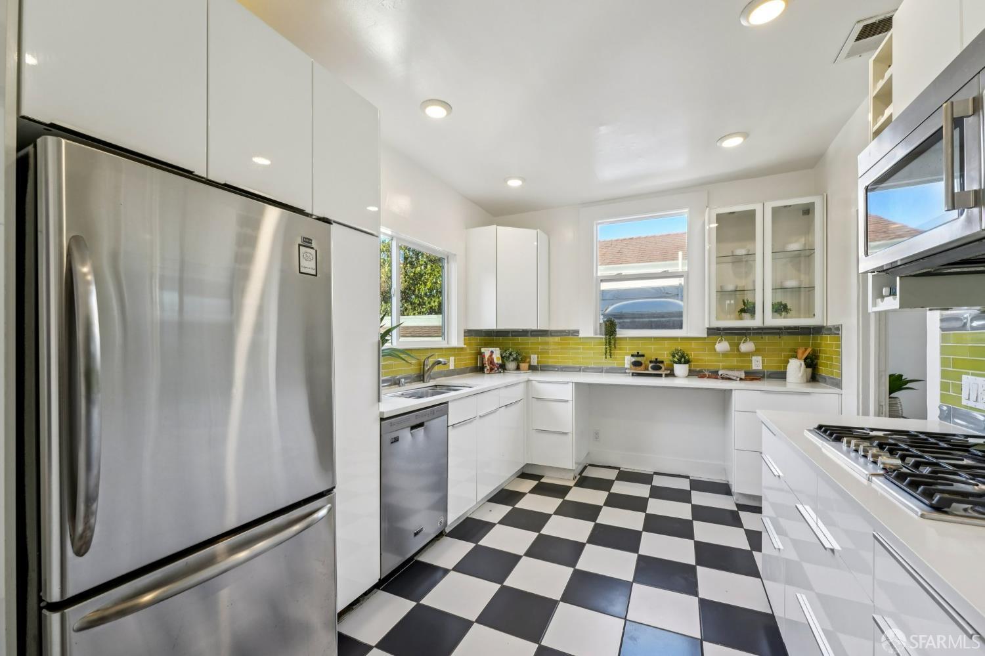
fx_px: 383
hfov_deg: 104.3
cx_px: 492
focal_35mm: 14
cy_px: 328
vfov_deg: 81.2
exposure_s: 1/100
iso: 800
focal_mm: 14
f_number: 8
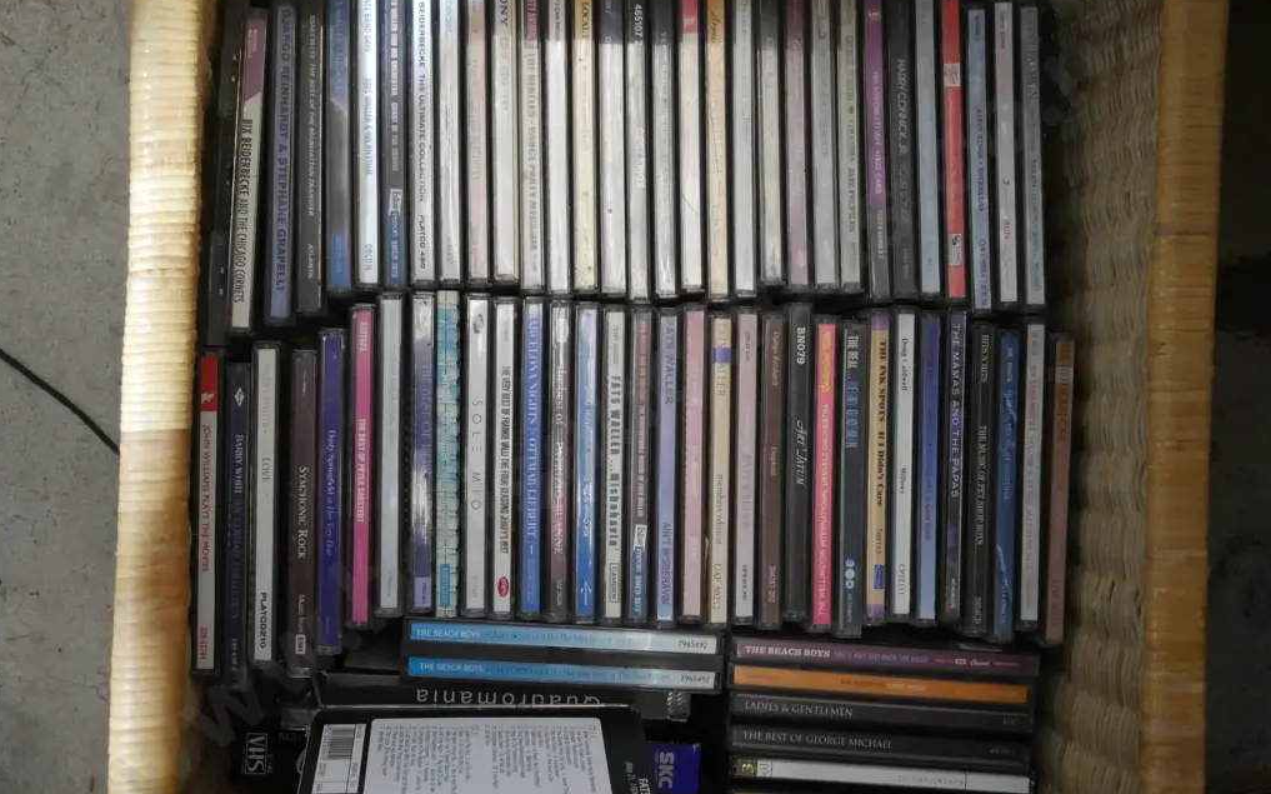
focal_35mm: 47
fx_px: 1628
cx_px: 632
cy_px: 405
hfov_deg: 42.7
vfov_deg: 27.4
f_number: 4.7
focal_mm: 22
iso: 3200
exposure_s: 1/40
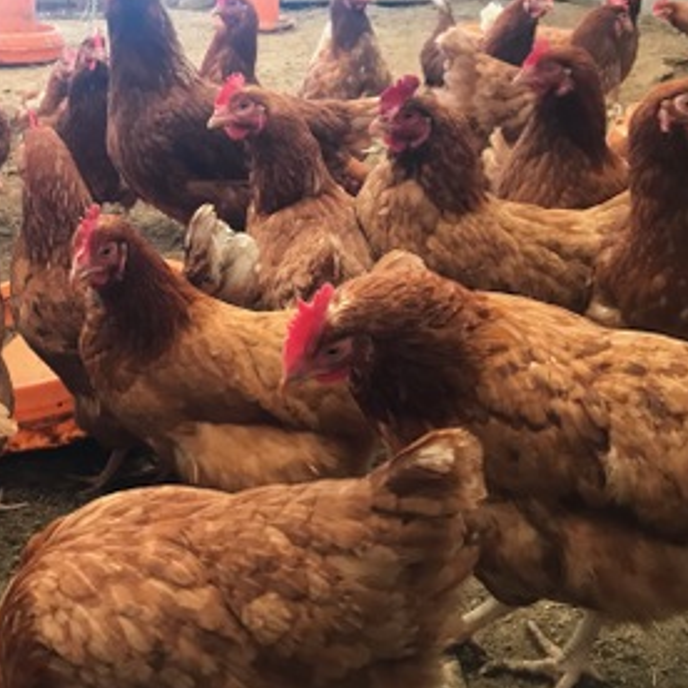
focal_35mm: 43
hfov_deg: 38.0
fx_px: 967
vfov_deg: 39.2
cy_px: 359
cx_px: 160
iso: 64
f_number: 1.8
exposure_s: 1/15
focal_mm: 3.99
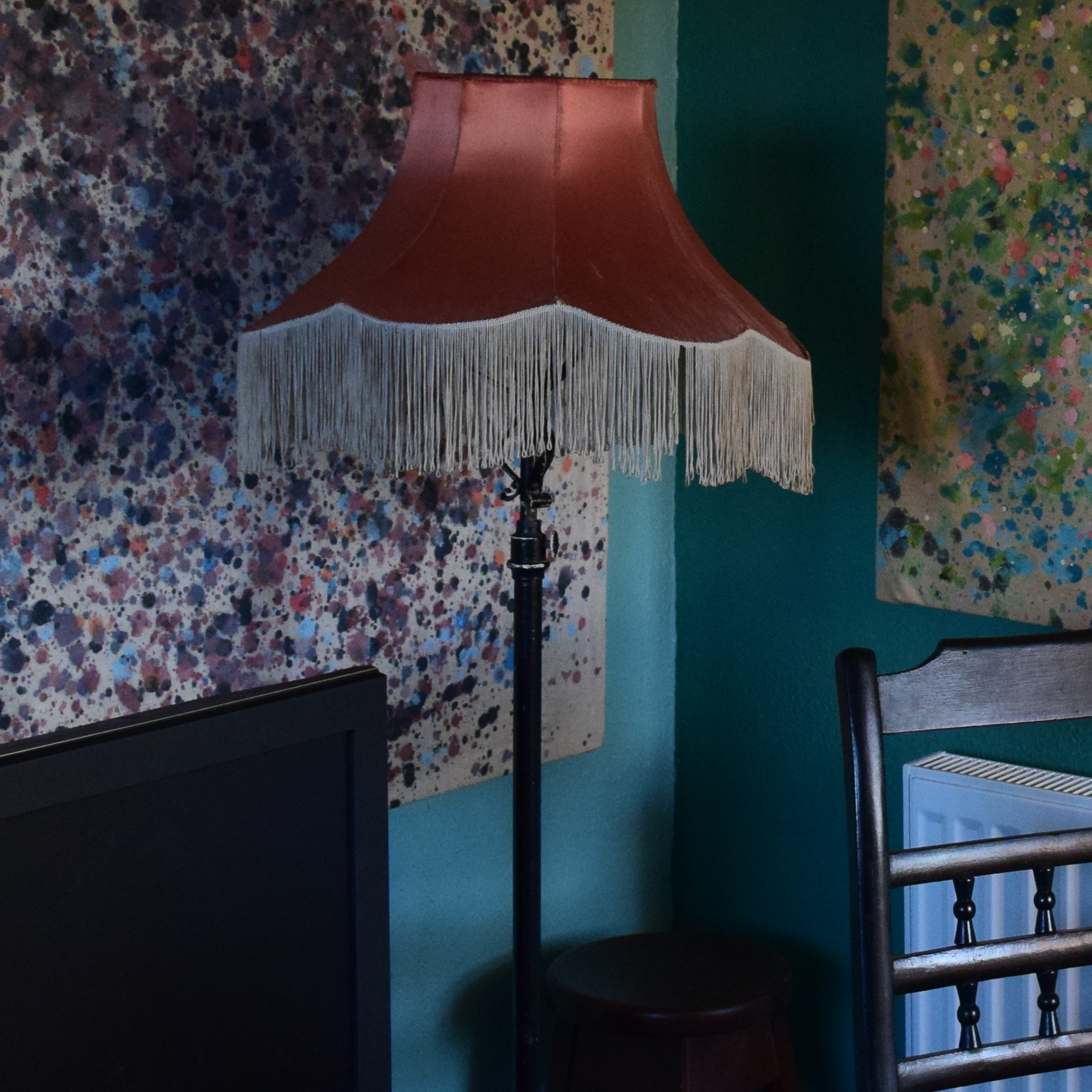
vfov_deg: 23.1
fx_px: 2641
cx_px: 1110
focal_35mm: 74
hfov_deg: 22.4
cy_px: 234
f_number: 5
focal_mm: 18
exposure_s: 1/60
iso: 1600
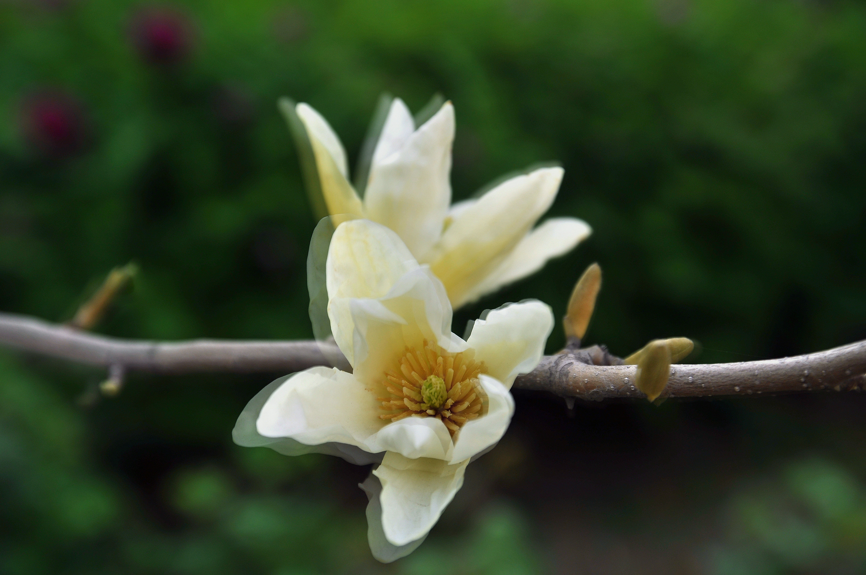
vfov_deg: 18.1
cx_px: 433
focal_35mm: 75
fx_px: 1802
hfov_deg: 27.0
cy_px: 288
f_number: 4
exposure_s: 1/500
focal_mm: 50
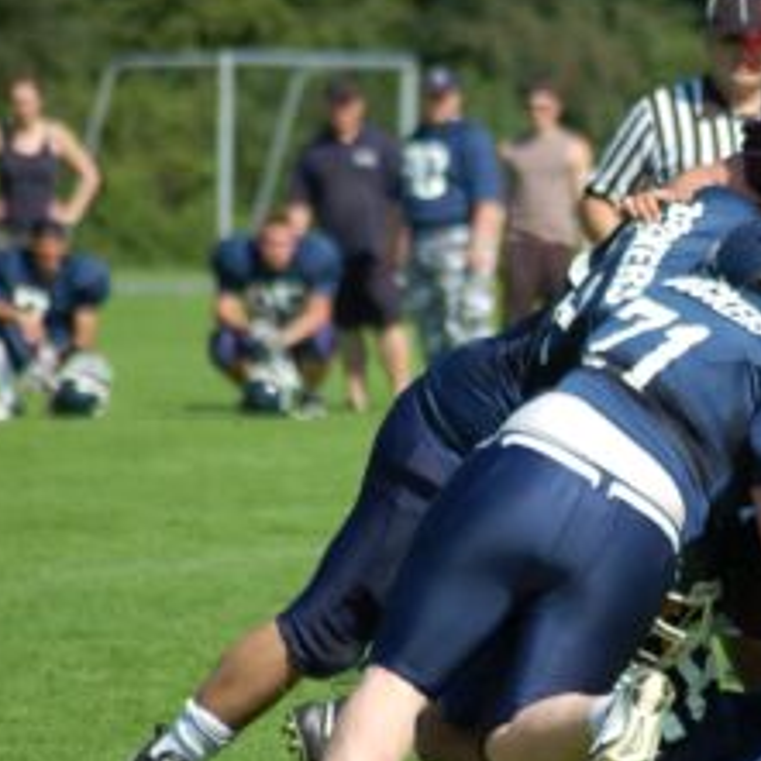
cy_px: 468
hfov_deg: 3.9
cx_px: 670
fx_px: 11043
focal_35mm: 444
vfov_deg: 3.9
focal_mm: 170
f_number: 4.8
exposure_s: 1/1000
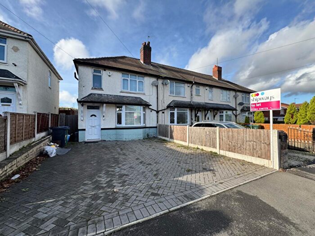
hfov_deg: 102.1
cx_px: 158
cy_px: 118
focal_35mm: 14
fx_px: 127
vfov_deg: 85.7
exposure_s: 1/625
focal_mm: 2.22
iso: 50
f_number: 2.2
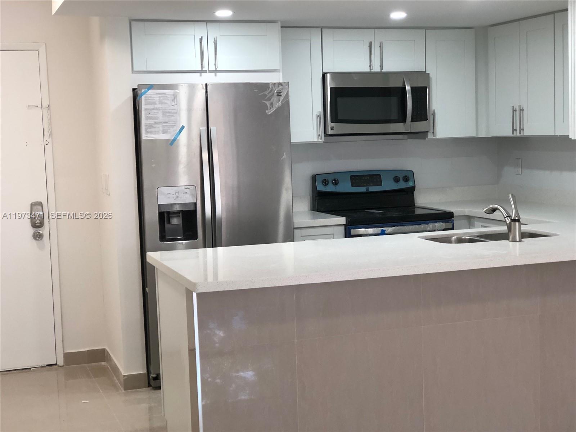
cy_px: 216
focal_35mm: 57
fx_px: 948
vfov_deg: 25.7
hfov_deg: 33.8
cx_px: 288
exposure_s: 1/120
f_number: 2.8
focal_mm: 6.6
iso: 200
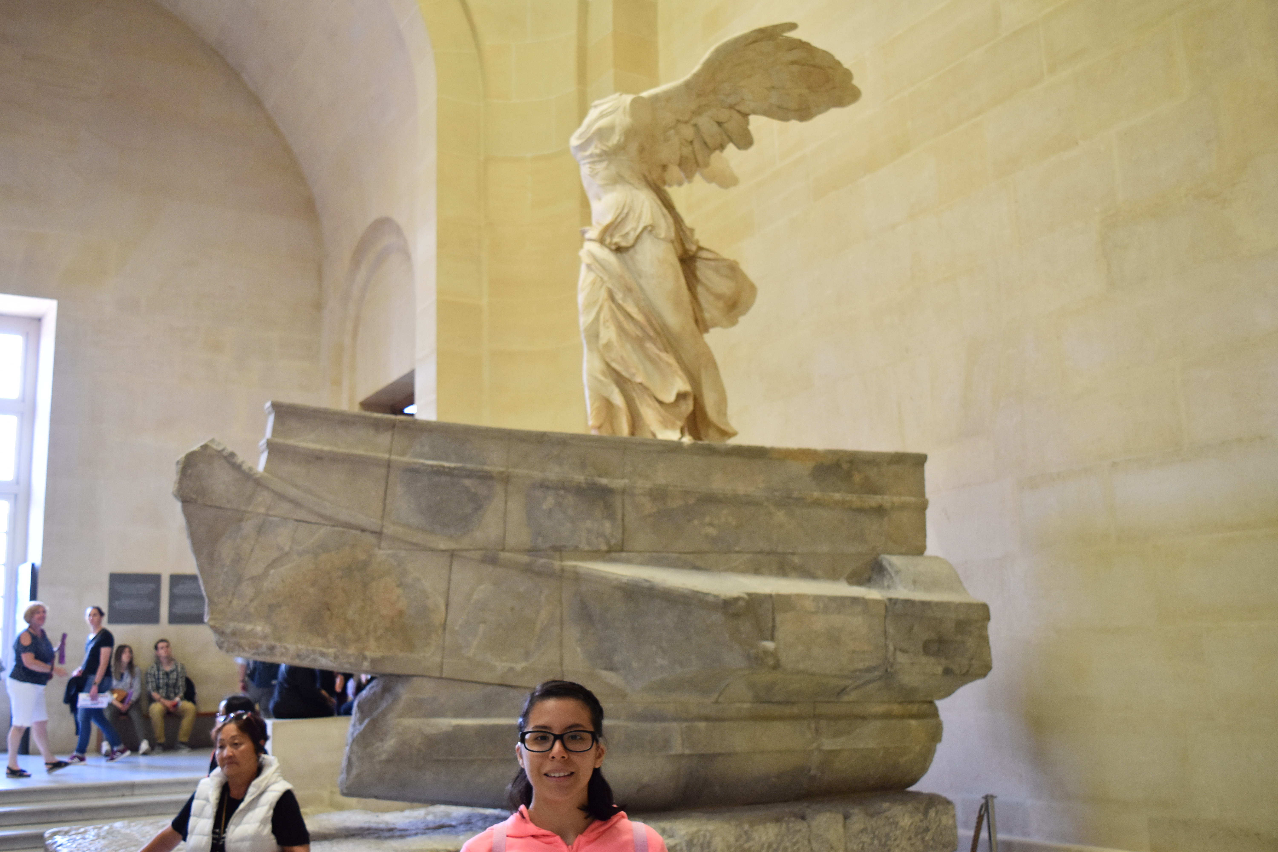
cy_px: 426
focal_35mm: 34
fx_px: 1225
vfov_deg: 38.4
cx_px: 639
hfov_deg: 55.1
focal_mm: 23
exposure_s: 1/60
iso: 1000
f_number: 3.8
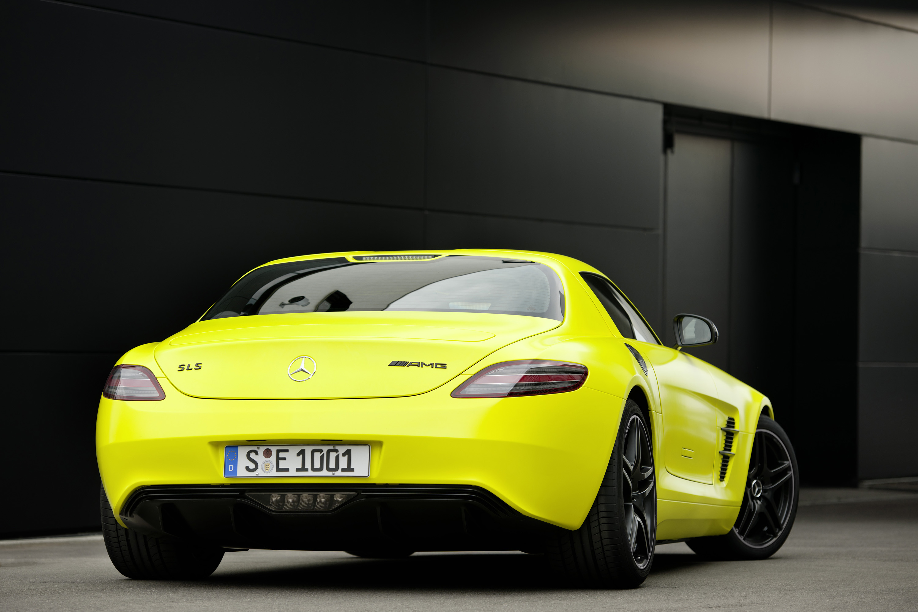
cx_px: 459
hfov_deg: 17.6
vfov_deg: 11.8
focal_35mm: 116
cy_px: 306
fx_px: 2958
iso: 100
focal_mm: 116
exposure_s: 1/125
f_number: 4
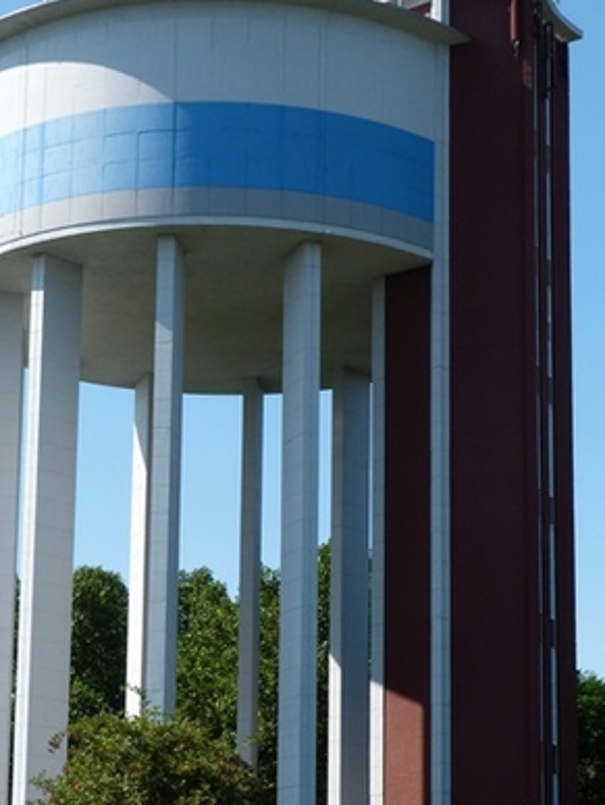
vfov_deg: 24.5
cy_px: 576
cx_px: 195
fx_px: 1838
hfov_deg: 18.6
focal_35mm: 79
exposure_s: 1/250
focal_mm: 9.2
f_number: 5.6
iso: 80
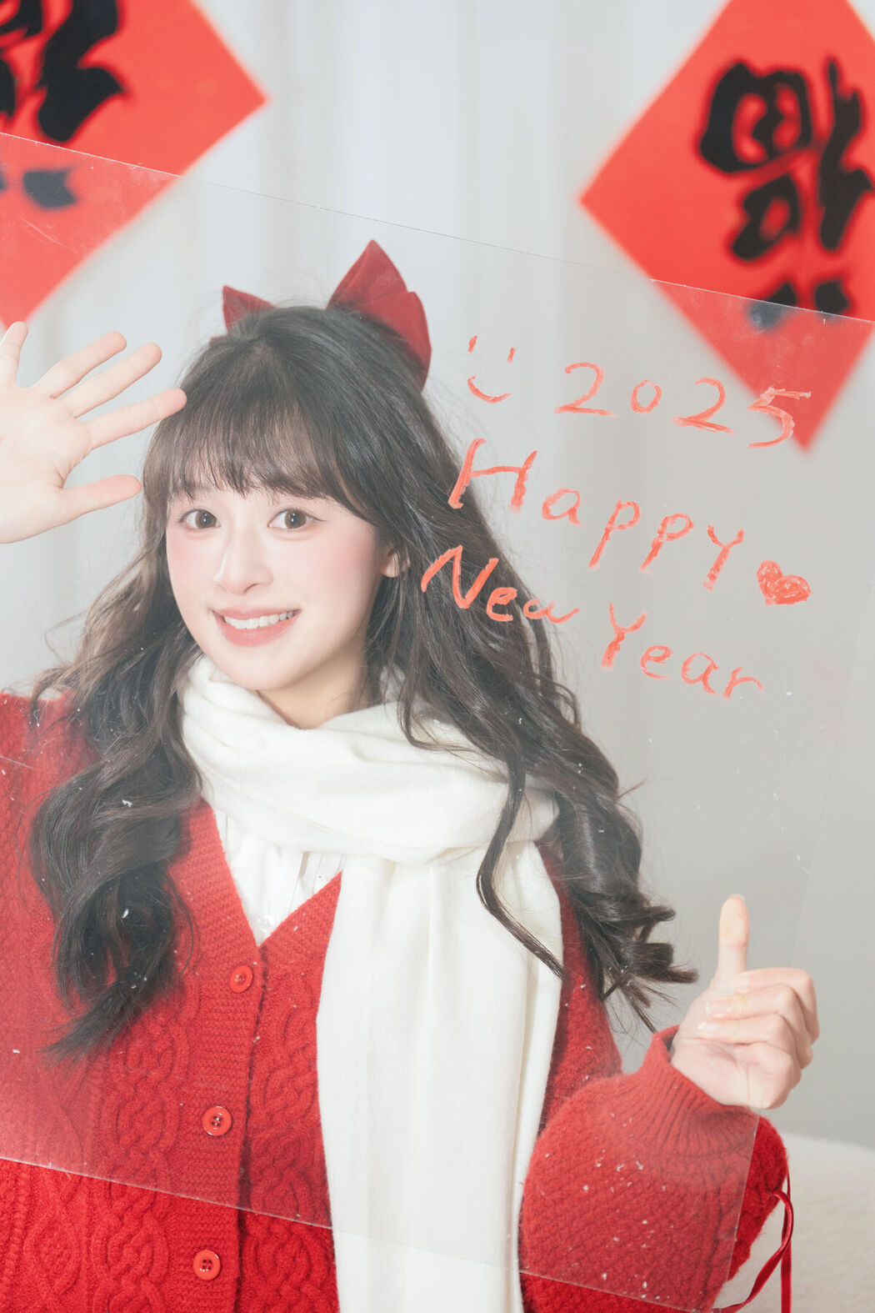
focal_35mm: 164
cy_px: 656
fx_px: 5979
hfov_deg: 8.4
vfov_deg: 12.5
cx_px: 438
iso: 1600
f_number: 2.8
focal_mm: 164
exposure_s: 1/160
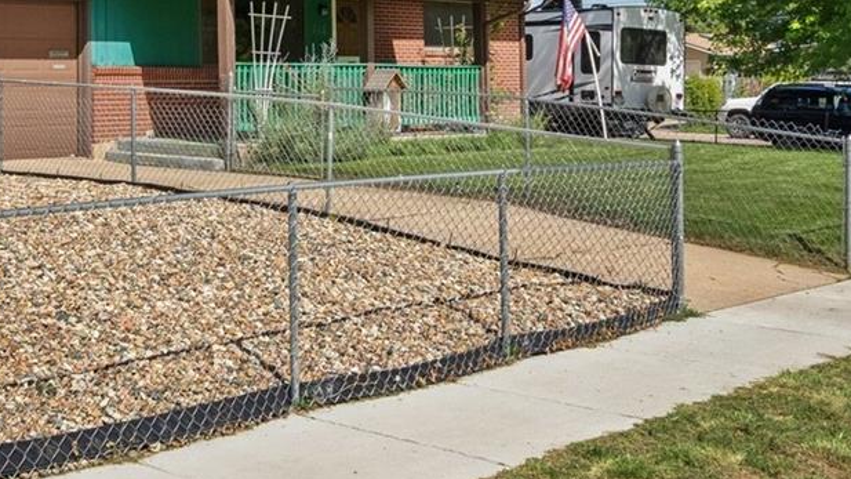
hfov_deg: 34.6
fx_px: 1286
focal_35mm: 57
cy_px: -61
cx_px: 92
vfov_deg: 20.0
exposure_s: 1/3200
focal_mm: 21
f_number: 6.3
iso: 2500
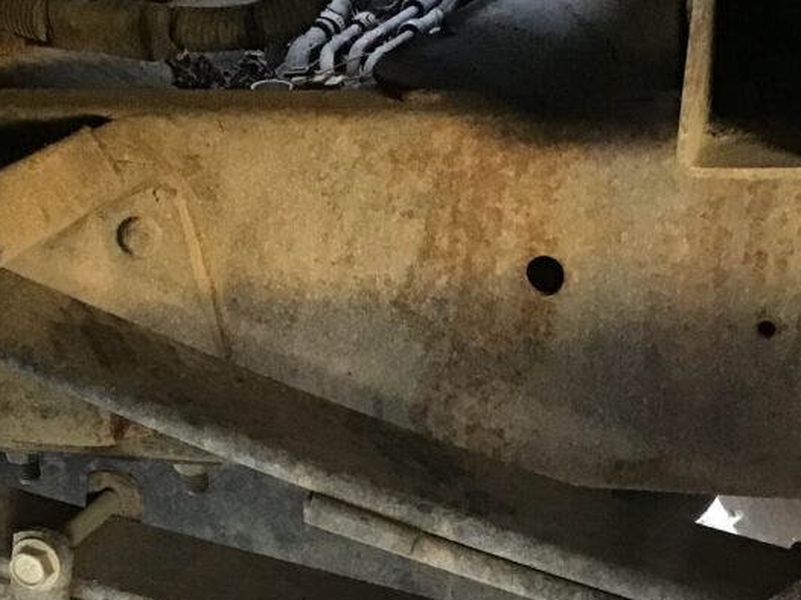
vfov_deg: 20.3
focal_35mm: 69
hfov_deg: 28.2
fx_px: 1596
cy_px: 656
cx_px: 375
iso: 200
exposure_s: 1/30
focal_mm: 3.3
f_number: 2.4
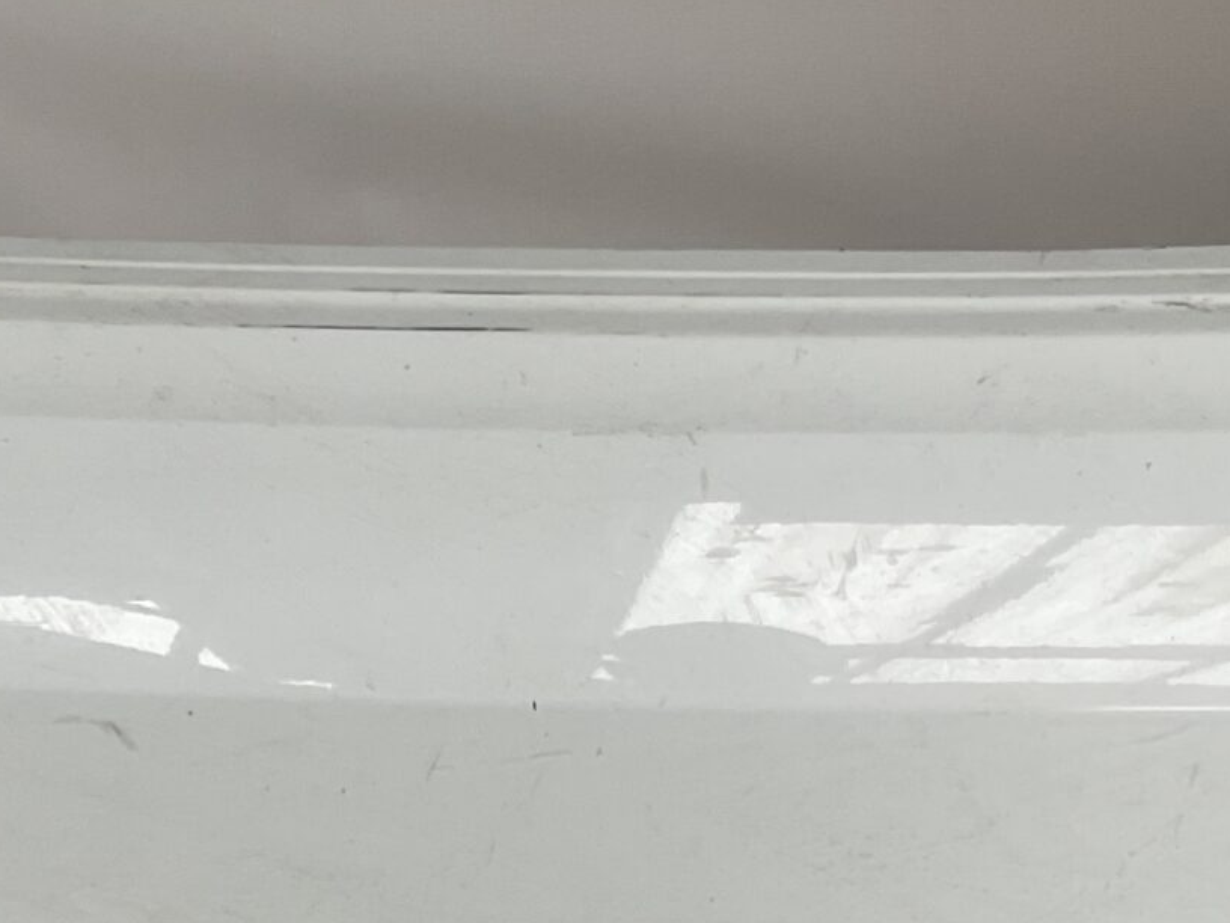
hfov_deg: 21.4
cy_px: 709
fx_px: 3233
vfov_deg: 16.1
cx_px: 344
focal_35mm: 91
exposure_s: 1/100
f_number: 1.8
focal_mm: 3
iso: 25
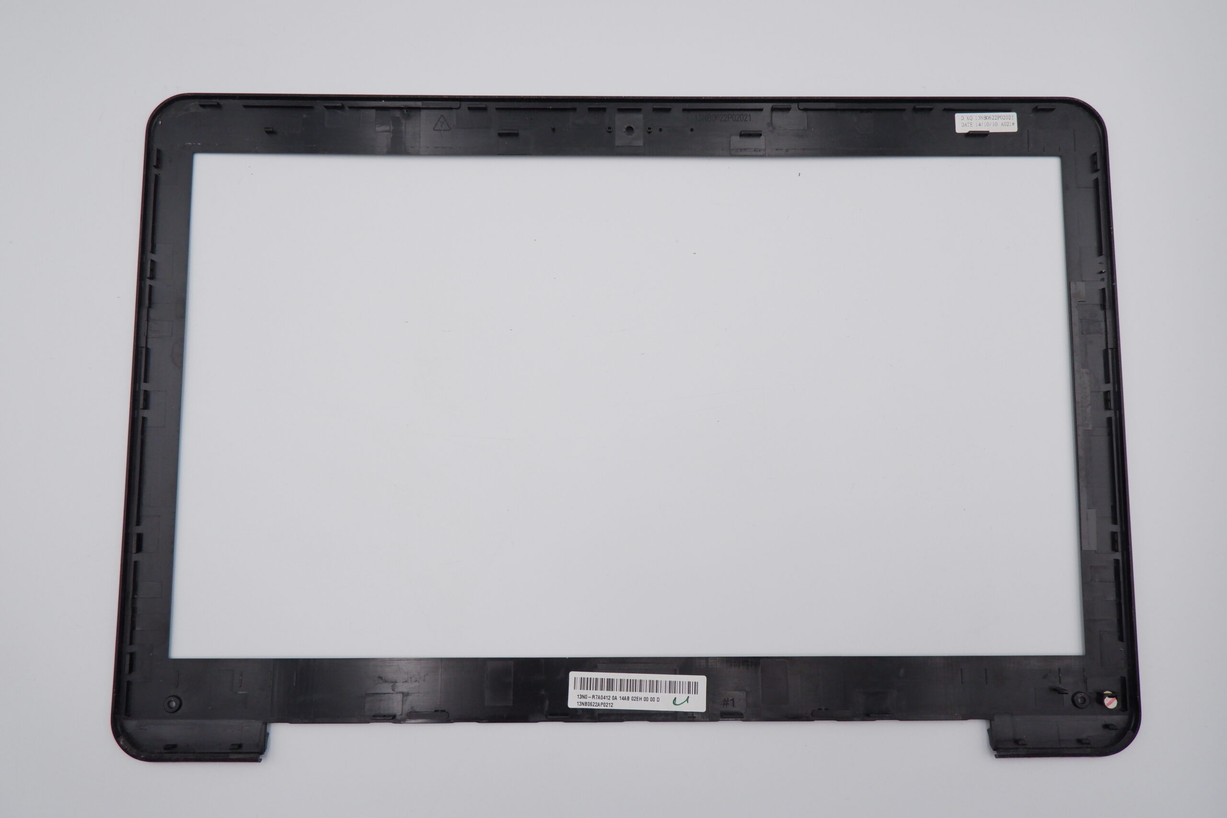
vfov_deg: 55.1
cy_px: 409
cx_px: 614
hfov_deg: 76.1
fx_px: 784
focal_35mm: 23
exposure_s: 1/550
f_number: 6.4
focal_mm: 15
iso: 1250
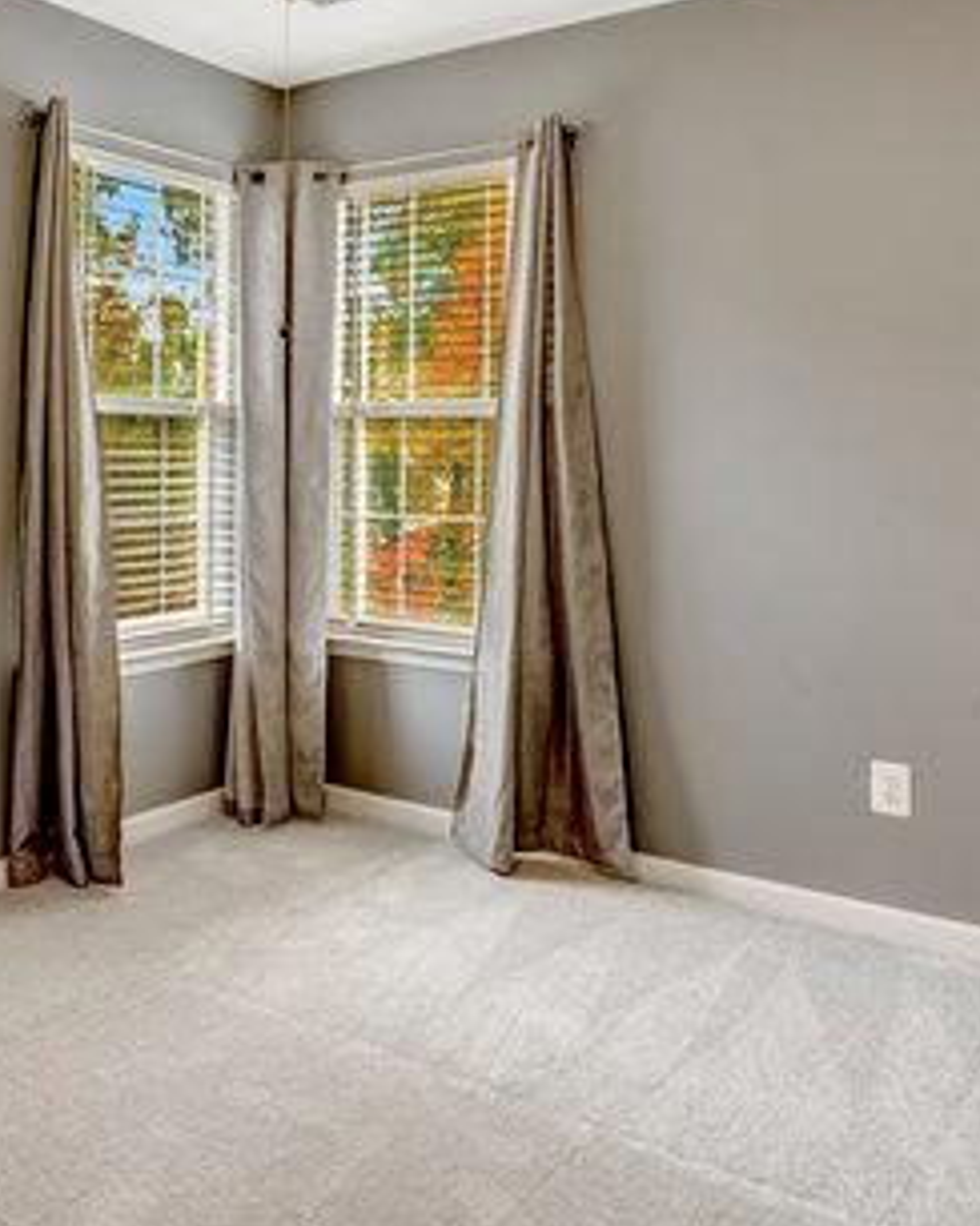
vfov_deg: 55.3
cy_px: 496
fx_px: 1160
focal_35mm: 32
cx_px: 317
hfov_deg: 45.0
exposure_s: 1/20
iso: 1250
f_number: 8
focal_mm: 16
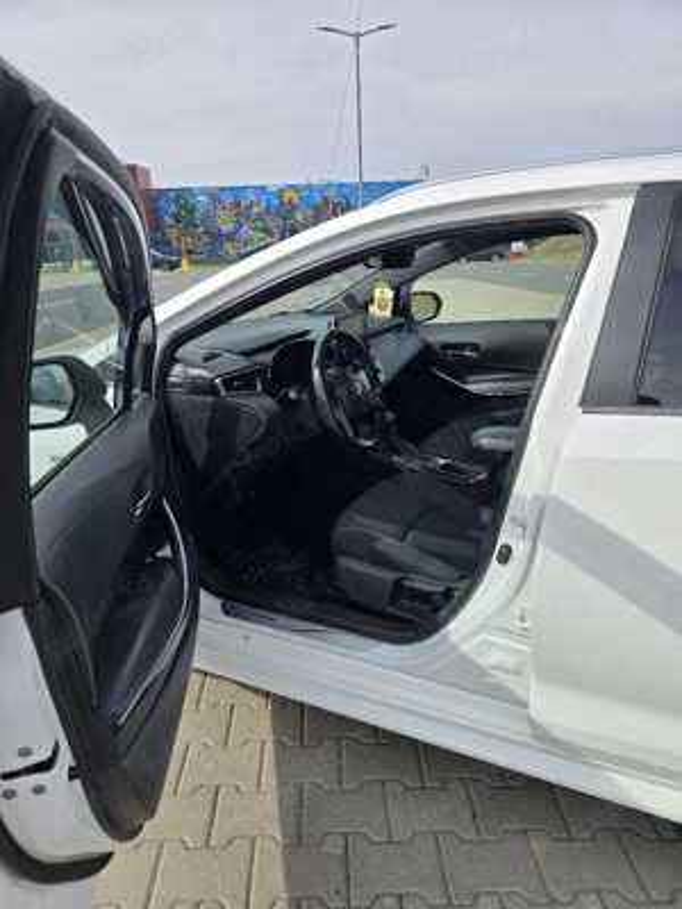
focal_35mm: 23
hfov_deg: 58.9
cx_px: 341
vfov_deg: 73.9
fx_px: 604
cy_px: 454
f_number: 1.7
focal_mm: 6.3
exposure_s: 1/833
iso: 12
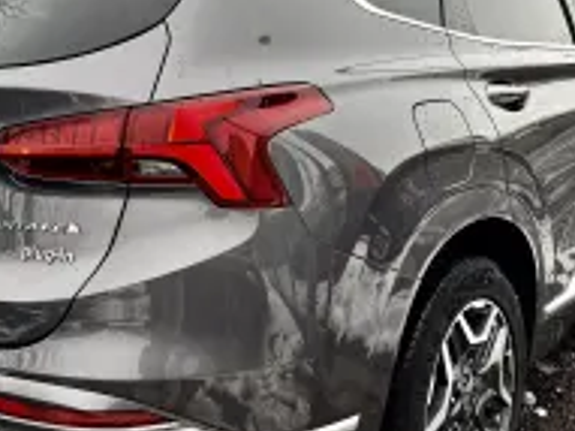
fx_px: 813
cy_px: 208
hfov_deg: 38.8
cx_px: 235
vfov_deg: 29.6
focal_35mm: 49
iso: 50
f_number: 1.6
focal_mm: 5.1
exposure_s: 1/465
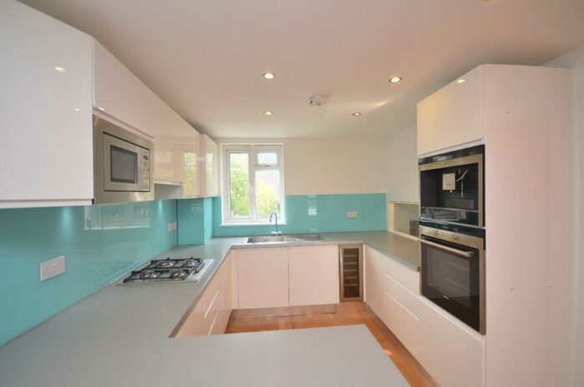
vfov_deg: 77.1
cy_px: 194
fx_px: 243
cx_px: 292
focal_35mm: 15
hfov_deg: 100.5
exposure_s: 1/80
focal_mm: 10
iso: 200
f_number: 4.5
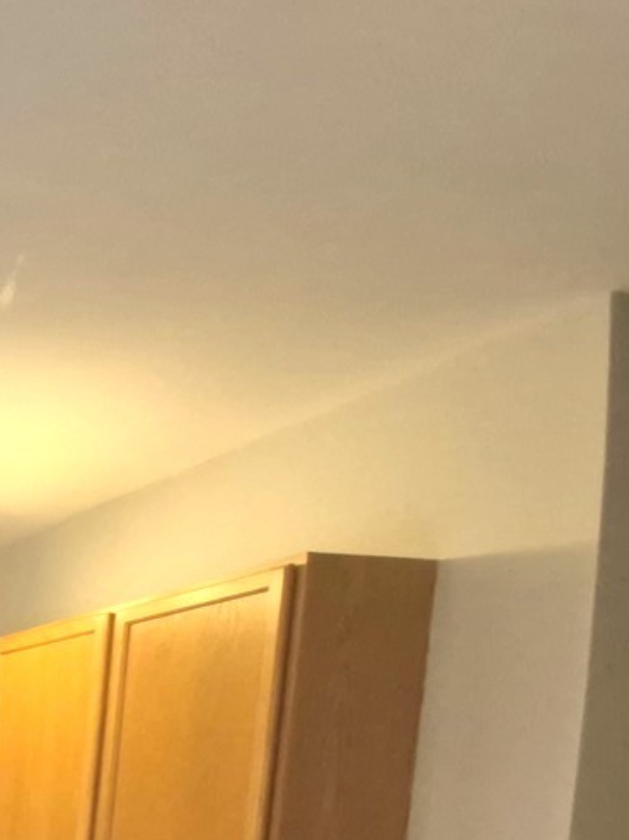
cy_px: 877
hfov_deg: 20.4
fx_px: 922
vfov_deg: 41.3
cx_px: -583
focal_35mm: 38
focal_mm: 1.74
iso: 64
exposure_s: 1/60
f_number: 2.2
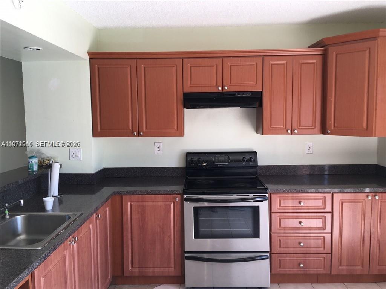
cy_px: 144
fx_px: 323
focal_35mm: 29
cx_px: 193
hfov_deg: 61.7
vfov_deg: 48.2
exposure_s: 1/93
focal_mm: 4.15
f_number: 2.2
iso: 25
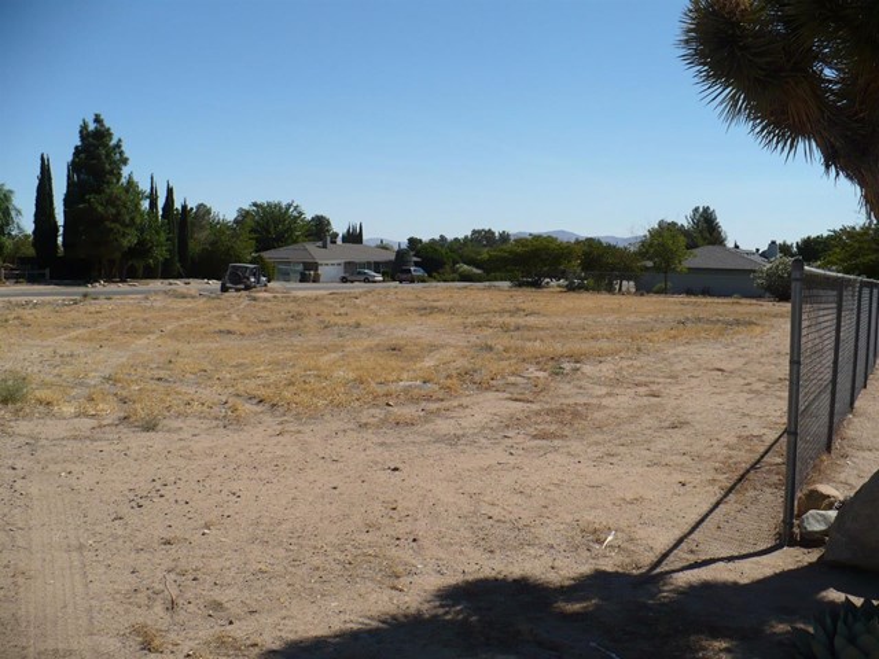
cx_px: 440
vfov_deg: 38.7
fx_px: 940
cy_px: 330
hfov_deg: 50.1
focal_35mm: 37
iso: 100
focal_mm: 6.1
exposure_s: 1/320
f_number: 8
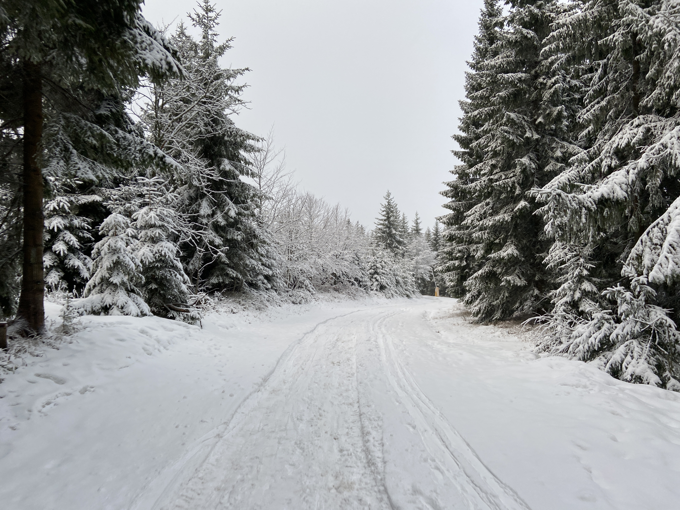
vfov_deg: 53.1
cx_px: 340
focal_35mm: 26
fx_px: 511
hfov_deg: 67.3
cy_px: 255
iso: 32
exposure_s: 1/190
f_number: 1.8
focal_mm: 4.25
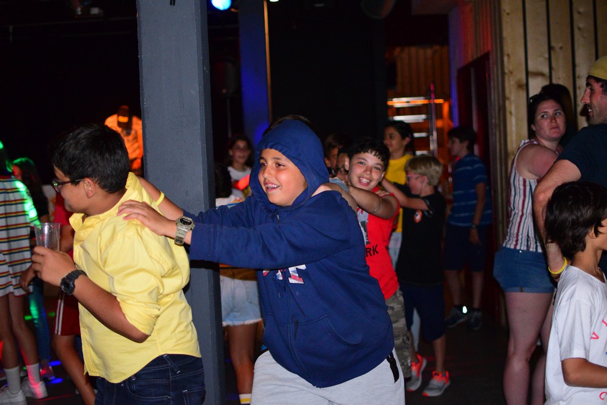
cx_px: 304
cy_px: 202
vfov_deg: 25.8
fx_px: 885
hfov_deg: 37.8
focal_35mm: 52
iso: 3200
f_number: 1.8
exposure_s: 1/200
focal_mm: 35
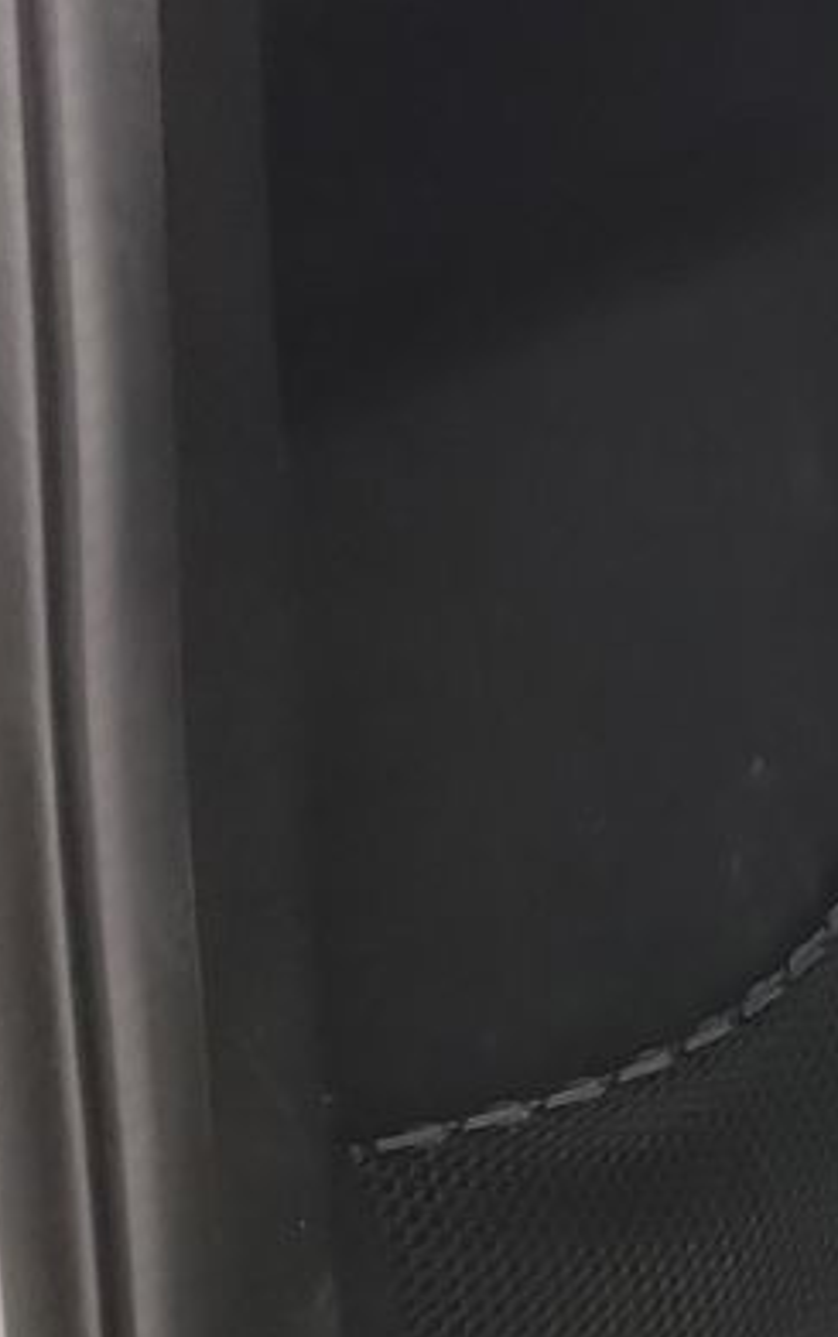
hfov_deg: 9.9
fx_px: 3793
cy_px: 506
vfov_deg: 20.0
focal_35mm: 104
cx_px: 2411
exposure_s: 1/14
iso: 784
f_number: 1.8
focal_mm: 6.7
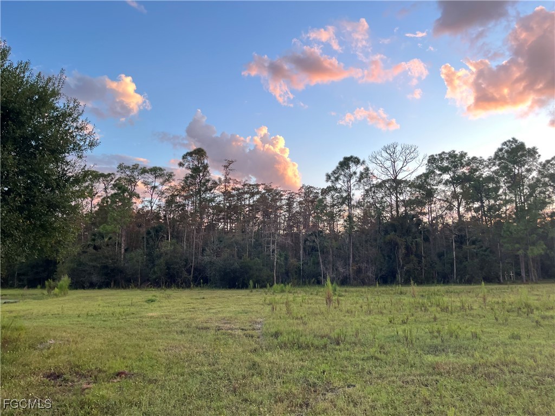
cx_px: 278
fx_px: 417
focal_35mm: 26
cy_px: 208
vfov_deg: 53.1
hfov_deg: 67.3
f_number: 1.6
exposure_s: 1/121
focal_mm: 5.1
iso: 100
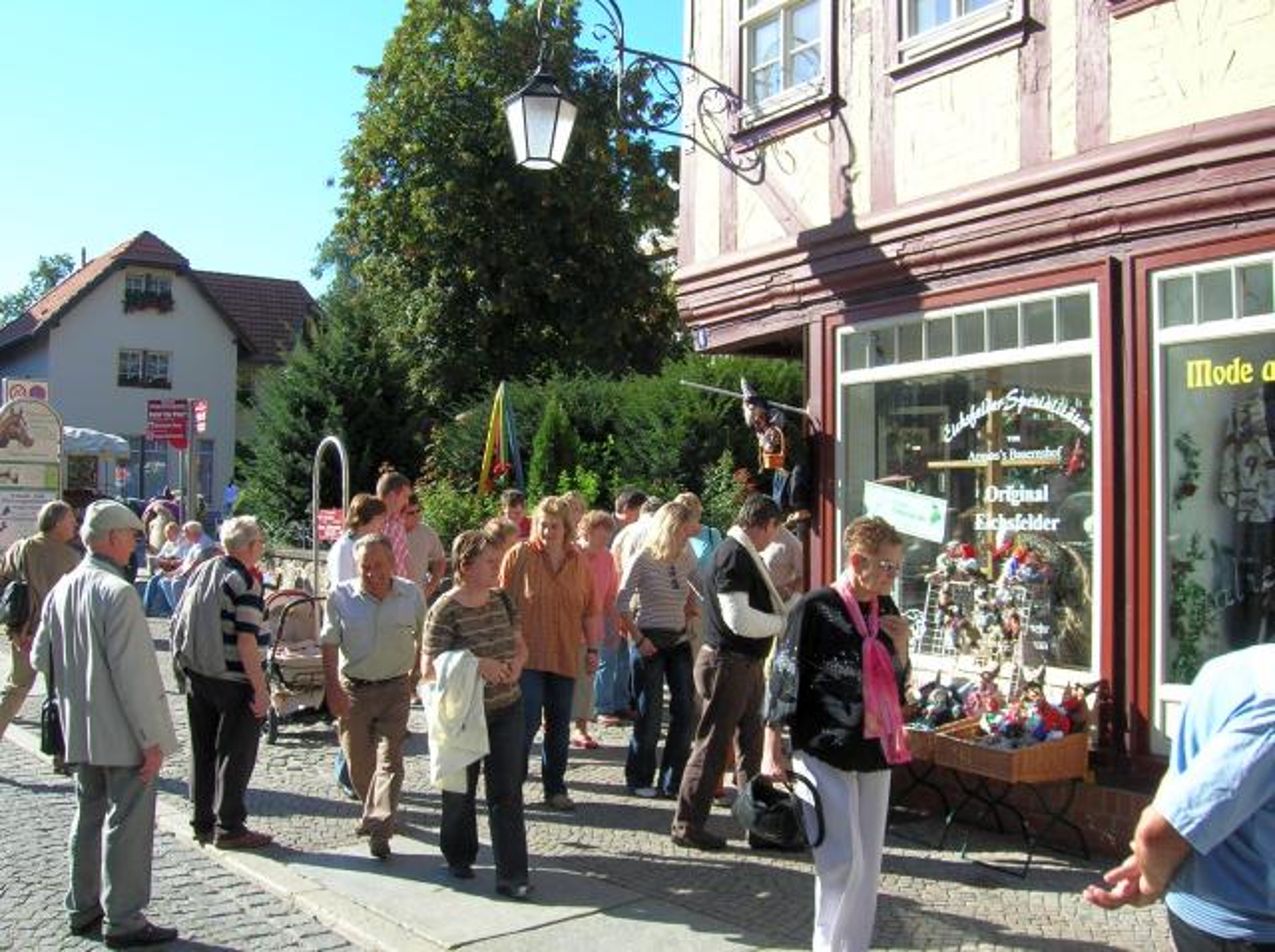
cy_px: 476
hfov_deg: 54.0
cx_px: 638
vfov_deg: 41.7
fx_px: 1250
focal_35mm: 34
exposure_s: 1/165
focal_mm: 5.7
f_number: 4.9
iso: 50
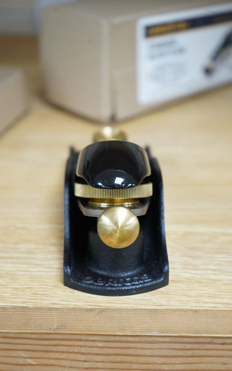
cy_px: 187
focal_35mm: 72
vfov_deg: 28.6
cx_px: 117
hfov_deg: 18.1
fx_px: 728
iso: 2500
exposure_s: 1/100
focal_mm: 70
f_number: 5.6
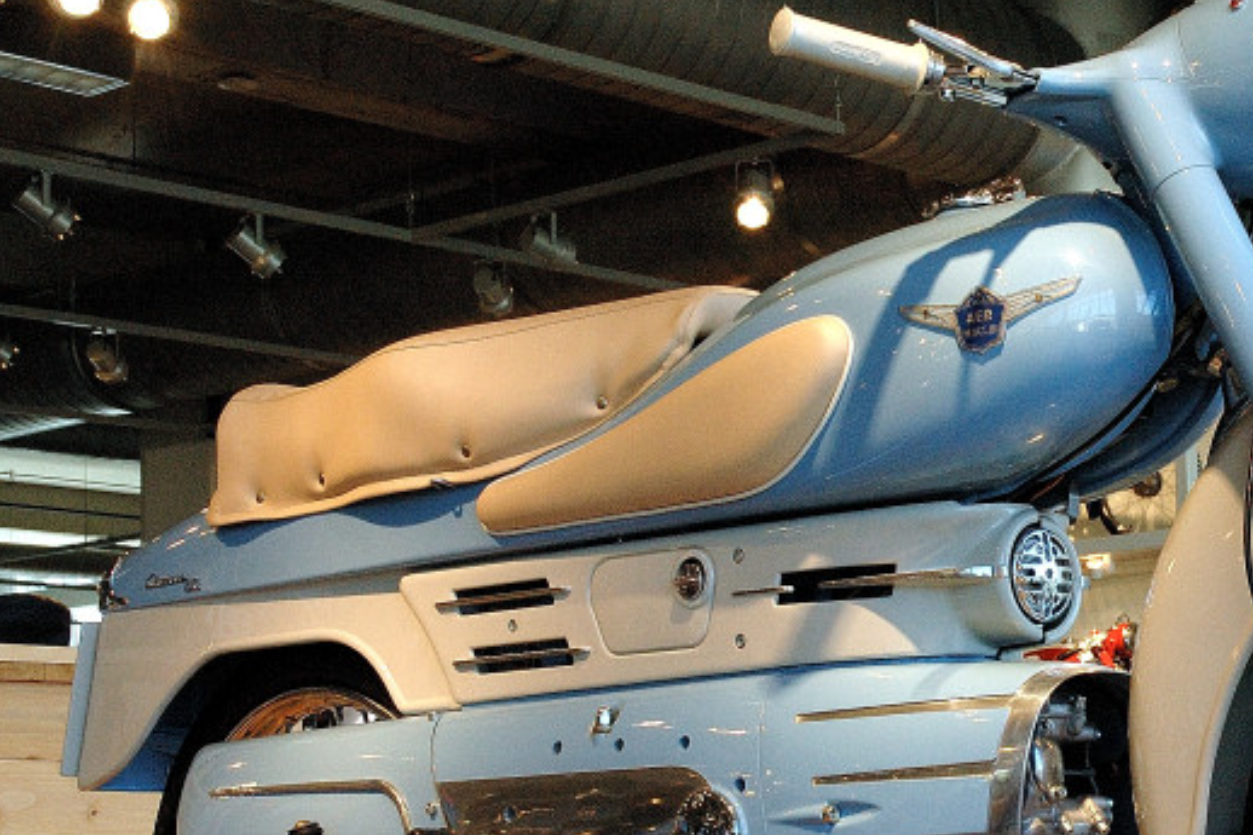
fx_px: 2992
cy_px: 599
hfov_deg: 23.3
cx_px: 1016
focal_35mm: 86
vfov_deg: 15.8
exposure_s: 1/60
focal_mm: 29
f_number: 6.3
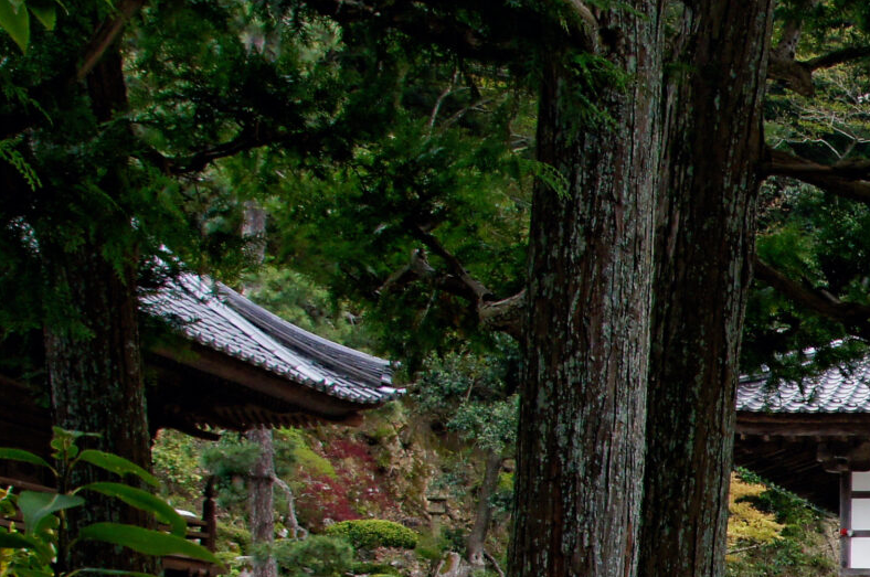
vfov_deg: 16.6
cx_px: 1270
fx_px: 1882
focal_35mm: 78
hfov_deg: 22.0
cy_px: 717
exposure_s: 1/80
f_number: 8
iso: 400
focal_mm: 16
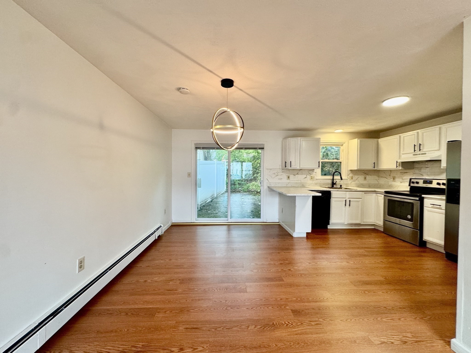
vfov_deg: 85.7
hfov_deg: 102.1
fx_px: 190
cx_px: 236
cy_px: 176
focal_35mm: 14
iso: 160
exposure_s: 1/120
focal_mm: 2.22
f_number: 2.2
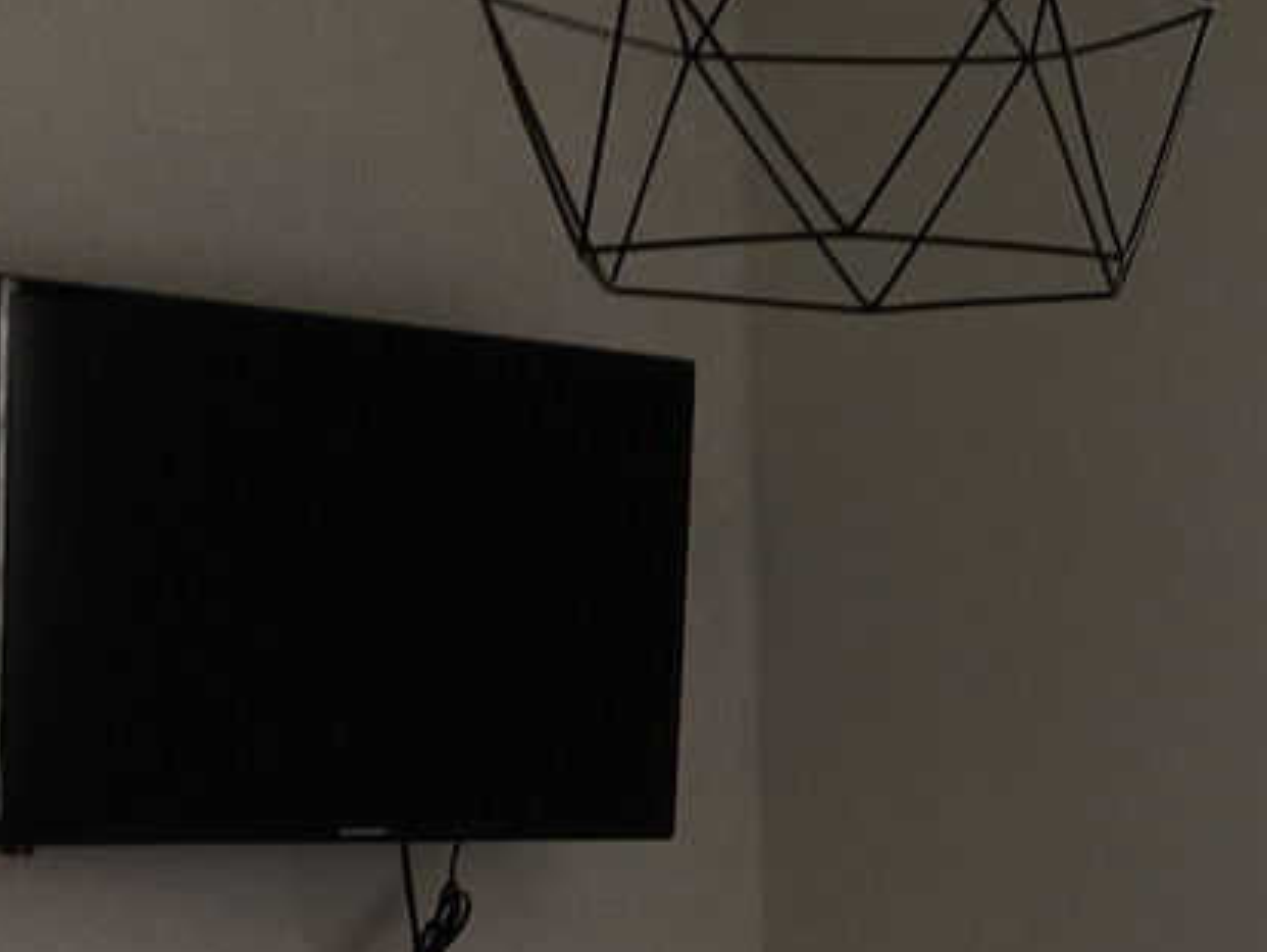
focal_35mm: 112
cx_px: 1527
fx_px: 4102
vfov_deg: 12.7
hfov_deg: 16.8
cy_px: 1310
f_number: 2.2
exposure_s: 1/50
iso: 25
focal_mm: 4.15
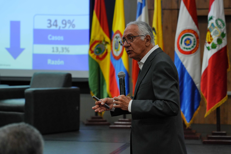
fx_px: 643
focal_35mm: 100
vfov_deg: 13.7
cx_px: 116
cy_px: 77
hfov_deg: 20.4
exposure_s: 1/100
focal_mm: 66.8
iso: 1000
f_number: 2.8
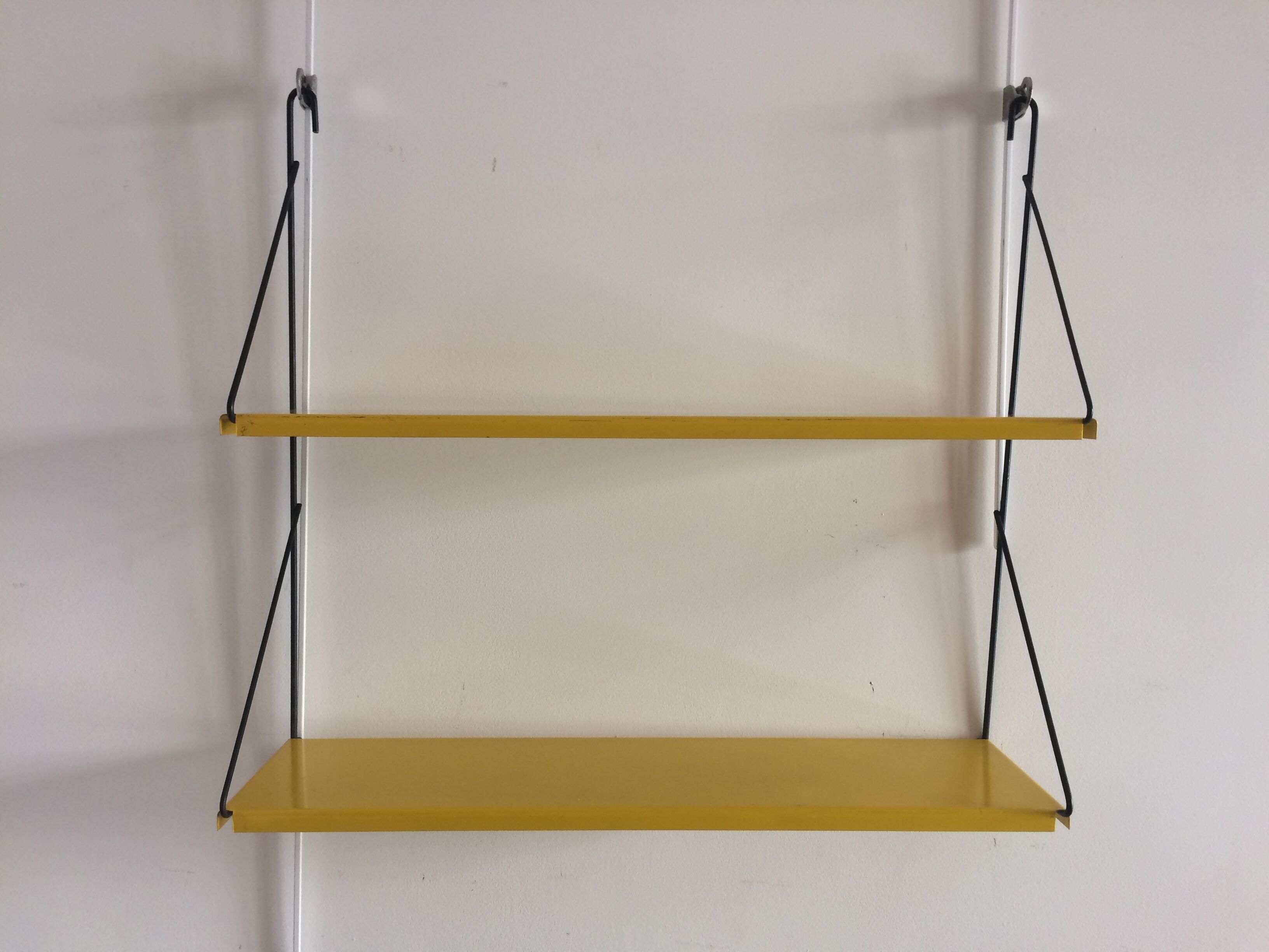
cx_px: 634
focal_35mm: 29
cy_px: 476
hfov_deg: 61.7
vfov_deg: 48.2
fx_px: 1063
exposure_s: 1/33
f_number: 2.2
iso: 40
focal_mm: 4.15
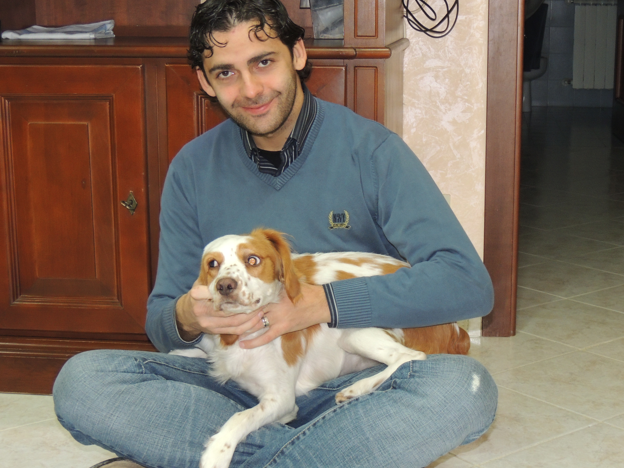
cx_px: 376
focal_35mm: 63
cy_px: 269
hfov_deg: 30.6
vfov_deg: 23.3
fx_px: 1136
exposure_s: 1/13
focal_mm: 8.9
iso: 400
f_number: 3.6
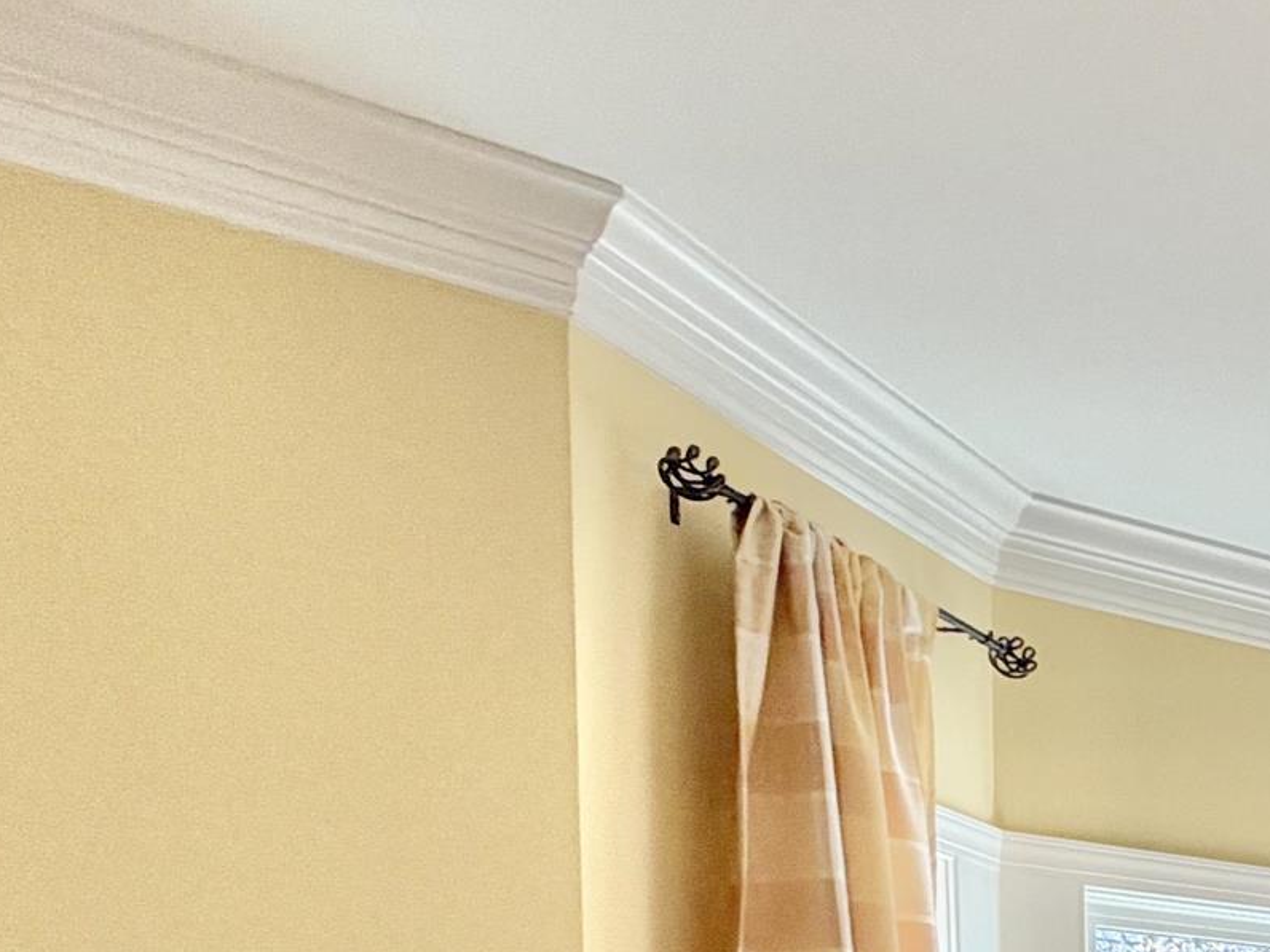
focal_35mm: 54
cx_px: 2353
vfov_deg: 23.5
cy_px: 1274
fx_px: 1981
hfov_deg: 21.2
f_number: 2.2
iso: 100
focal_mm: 2.22
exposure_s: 1/120
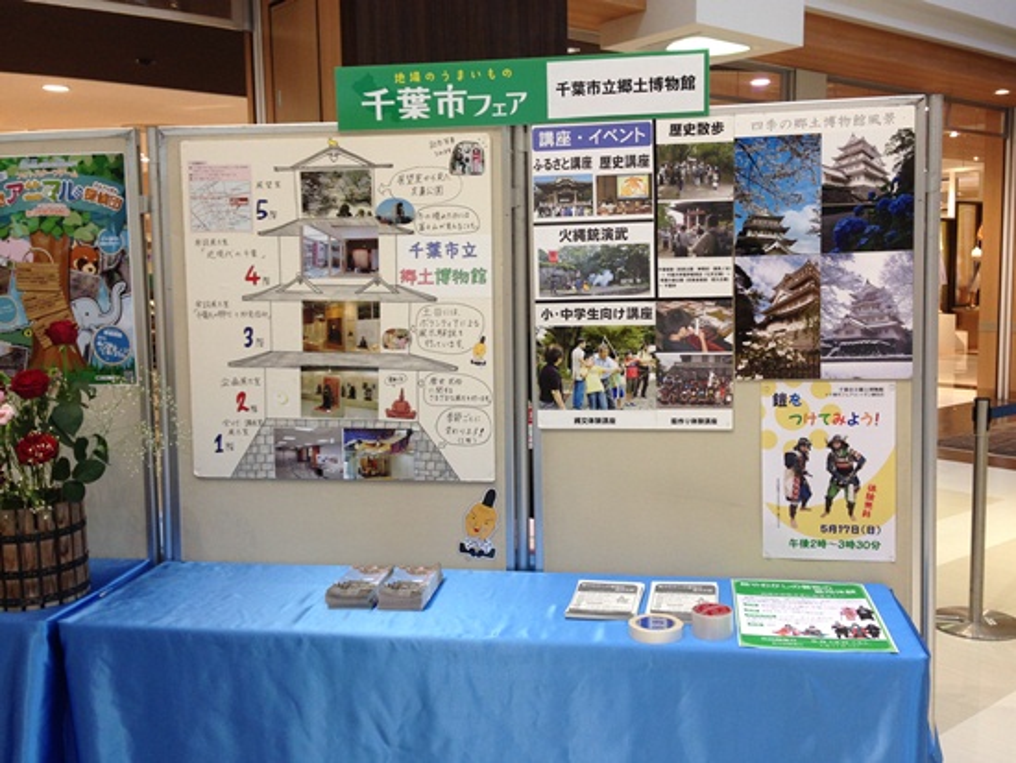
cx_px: 508
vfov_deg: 43.0
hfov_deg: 55.3
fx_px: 969
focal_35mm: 33
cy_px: 382
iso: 50
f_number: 2.4
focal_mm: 4.12
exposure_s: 1/40
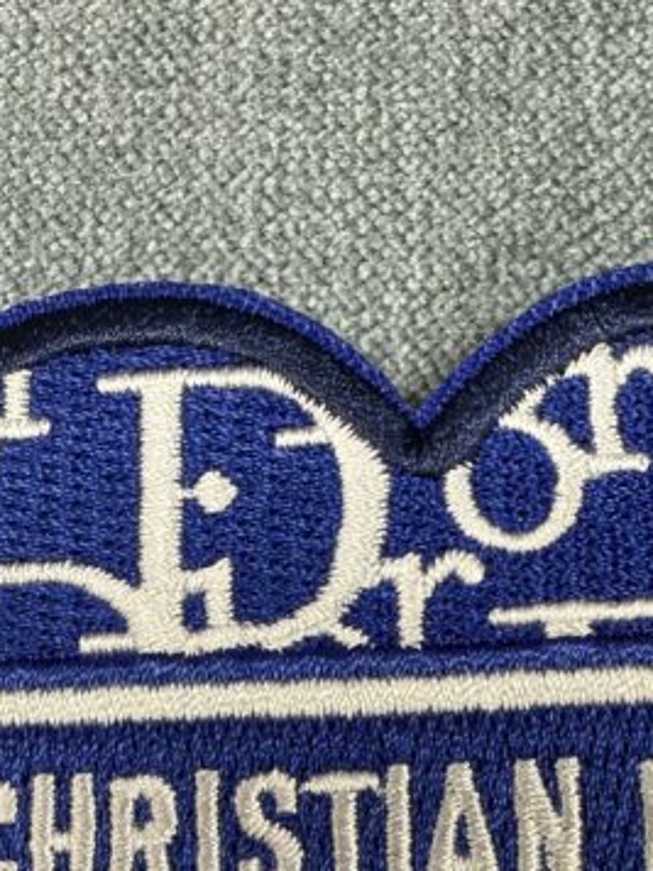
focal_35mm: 54
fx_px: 1358
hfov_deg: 26.9
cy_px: 893
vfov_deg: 32.4
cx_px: 430
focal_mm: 2.22
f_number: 2.2
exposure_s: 1/60
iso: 200
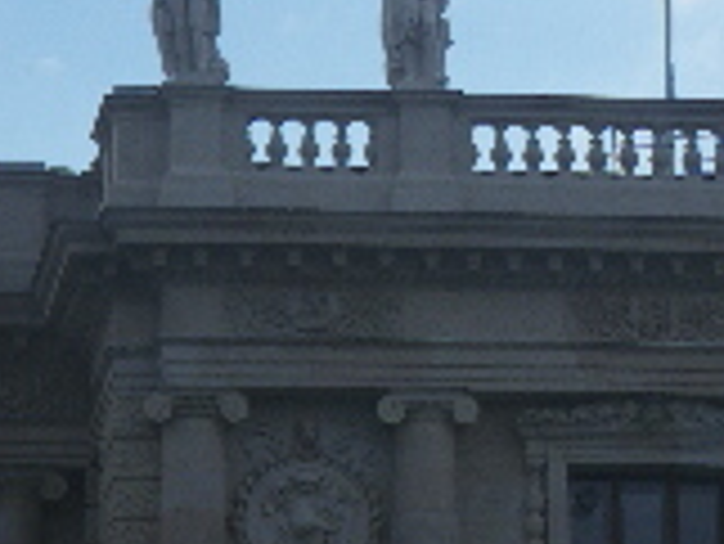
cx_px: 549
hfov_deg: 5.9
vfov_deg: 4.5
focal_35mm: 334
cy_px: 4
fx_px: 6991
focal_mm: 25
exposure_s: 1/250
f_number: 5.5
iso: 64
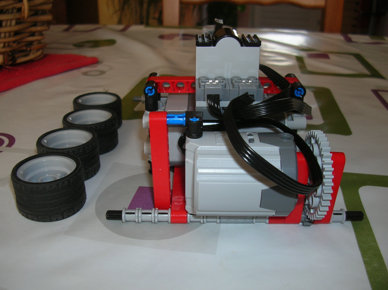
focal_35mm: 35
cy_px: 145
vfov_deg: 40.6
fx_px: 392
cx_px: 194
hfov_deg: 52.7
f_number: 2.8
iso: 50
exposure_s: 1/60.1
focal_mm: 5.8
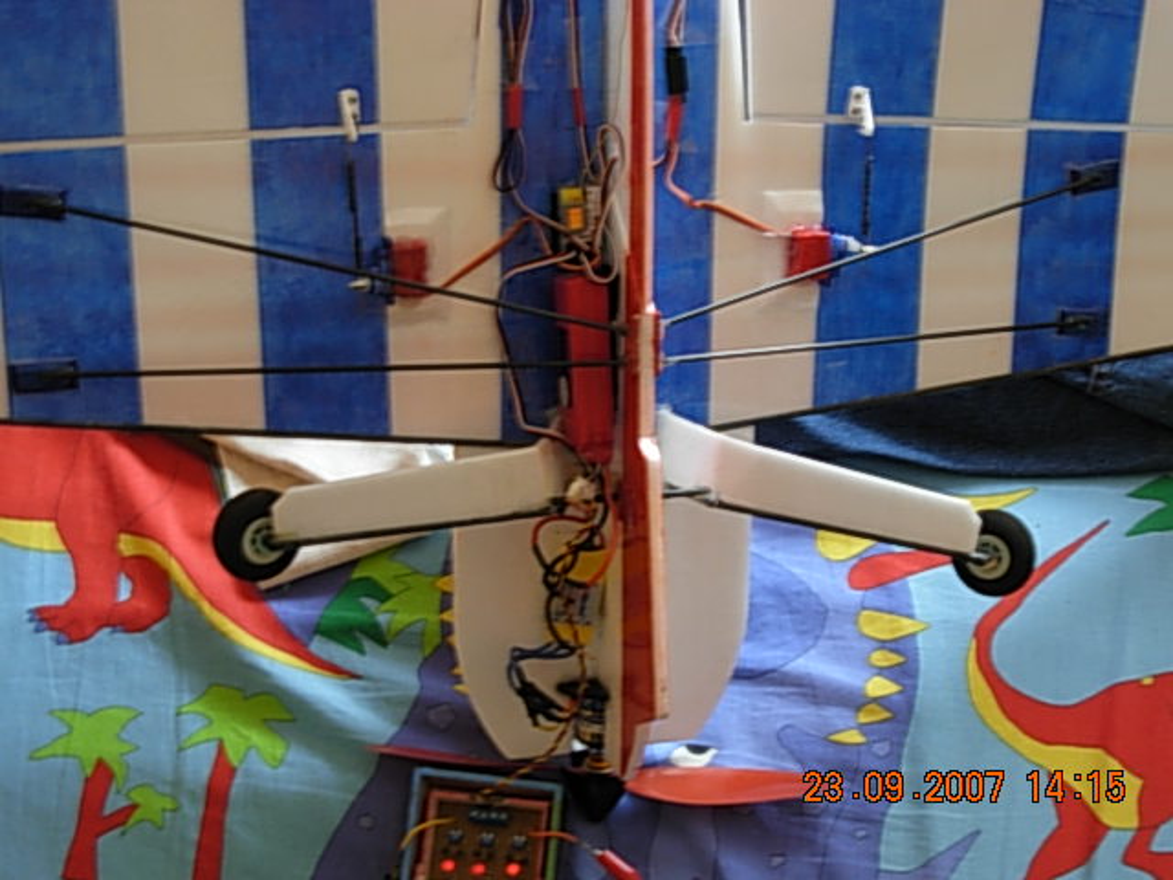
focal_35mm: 64
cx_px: 586
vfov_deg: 22.9
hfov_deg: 30.3
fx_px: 2169
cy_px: 440
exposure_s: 1/18.4
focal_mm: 10.5
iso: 200
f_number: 3.4
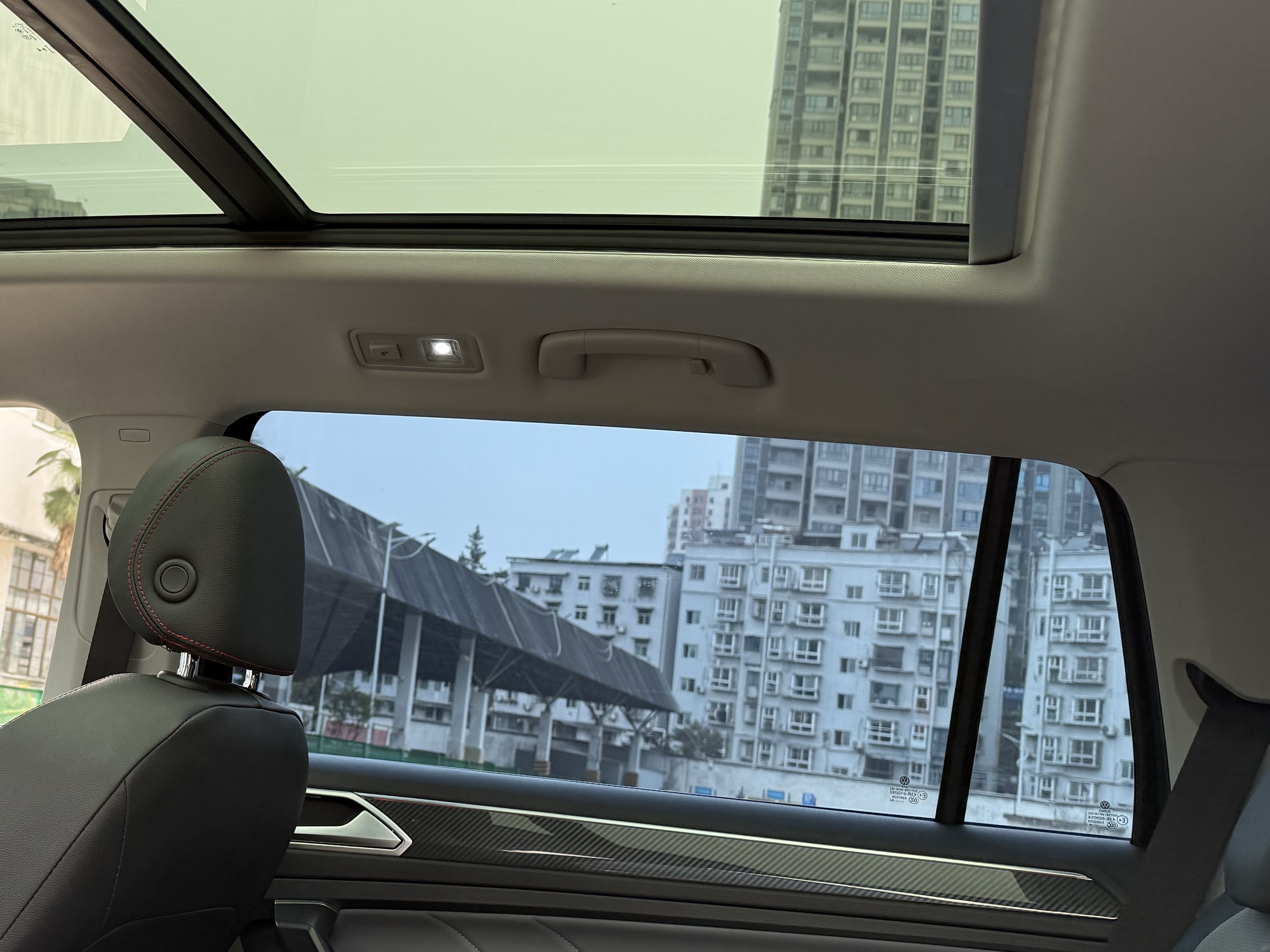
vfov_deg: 31.5
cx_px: 188
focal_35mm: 46
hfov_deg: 39.0
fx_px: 1688
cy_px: 429
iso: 80
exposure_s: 1/165
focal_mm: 6.76
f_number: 1.78
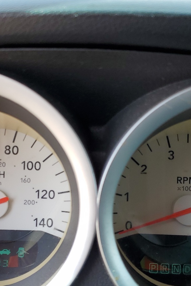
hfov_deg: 27.0
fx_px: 398
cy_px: 183
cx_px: 80
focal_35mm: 50
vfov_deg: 39.3
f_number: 1.5
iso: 50
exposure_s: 1/345
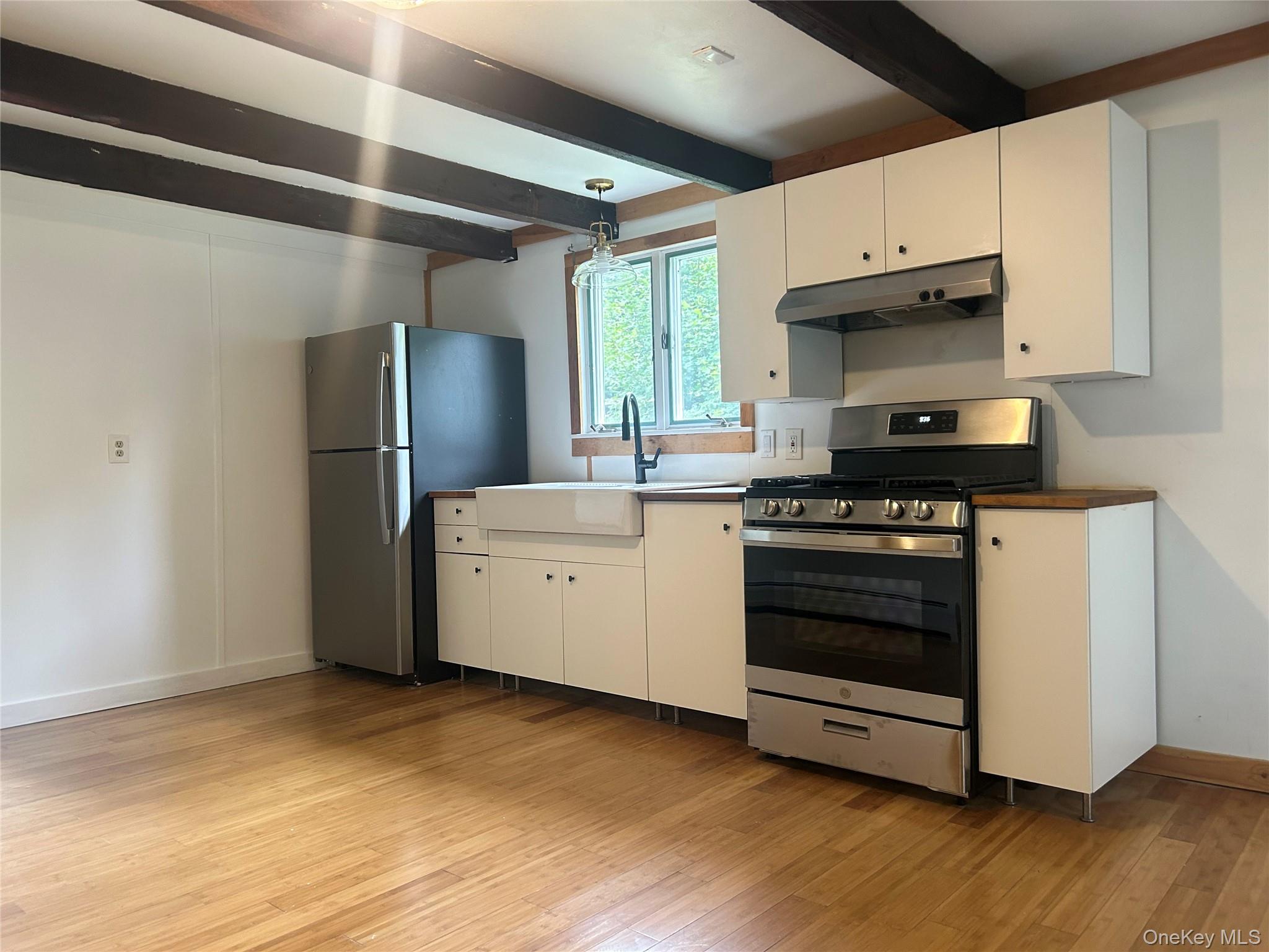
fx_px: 953
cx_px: 634
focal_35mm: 26
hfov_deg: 67.3
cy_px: 476
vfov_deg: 53.1
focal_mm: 5.7
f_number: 1.5
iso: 160
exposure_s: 1/60
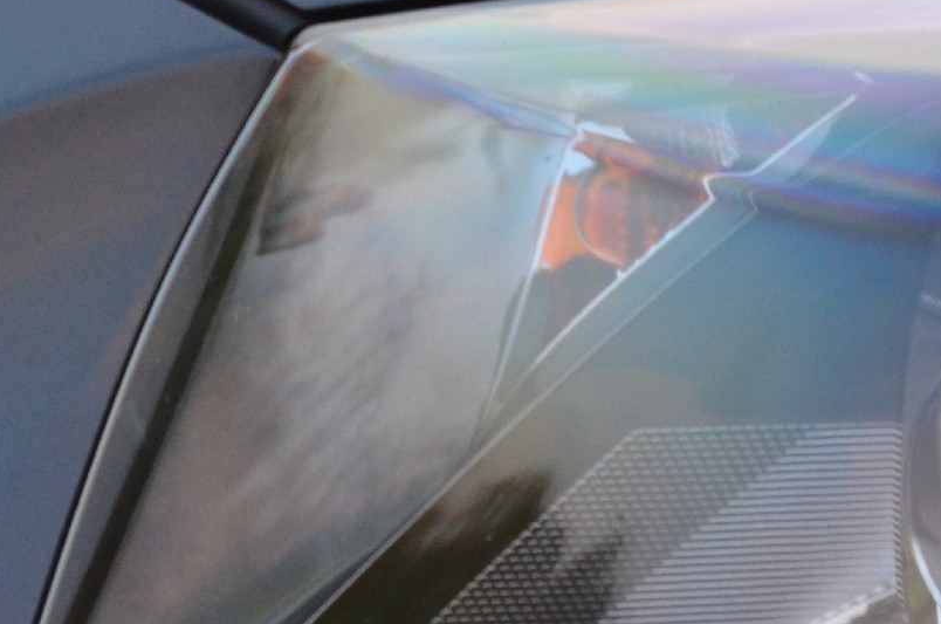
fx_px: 12773
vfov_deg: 2.8
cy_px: 414
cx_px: 1120
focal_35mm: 490
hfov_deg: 4.2
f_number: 5.3
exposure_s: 1/60
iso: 1600
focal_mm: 105
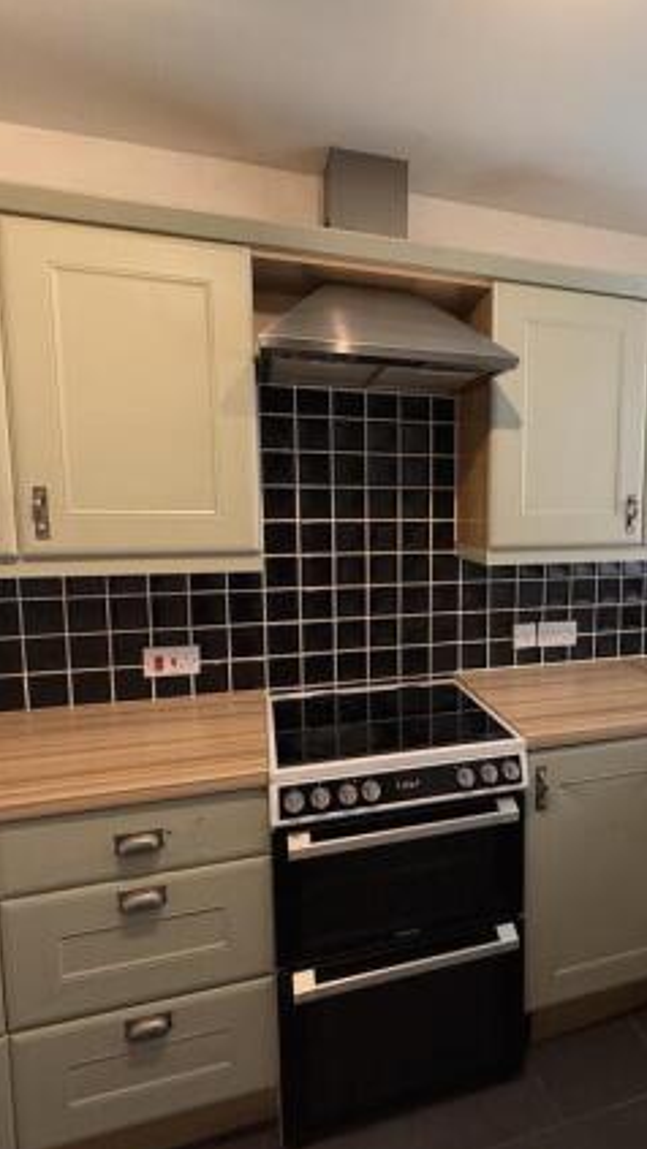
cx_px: 485
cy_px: 566
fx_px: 640
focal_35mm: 21
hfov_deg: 51.3
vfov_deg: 83.8
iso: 200
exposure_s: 1/50
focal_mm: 2.22
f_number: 2.2
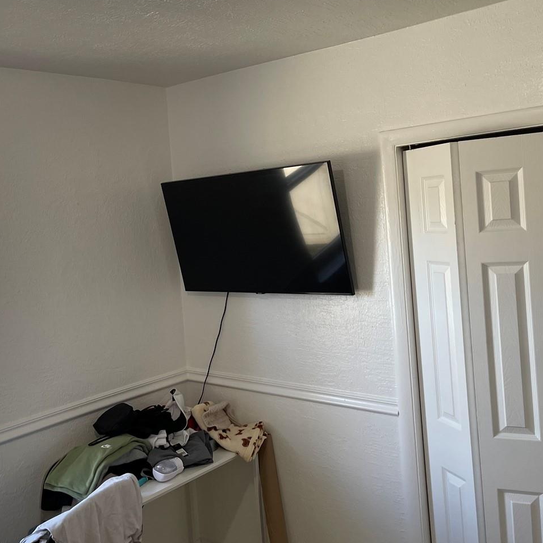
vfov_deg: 44.8
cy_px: 233
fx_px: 657
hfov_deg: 44.7
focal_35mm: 37
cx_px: 222
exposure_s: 1/120
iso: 125
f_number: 1.6
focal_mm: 5.1
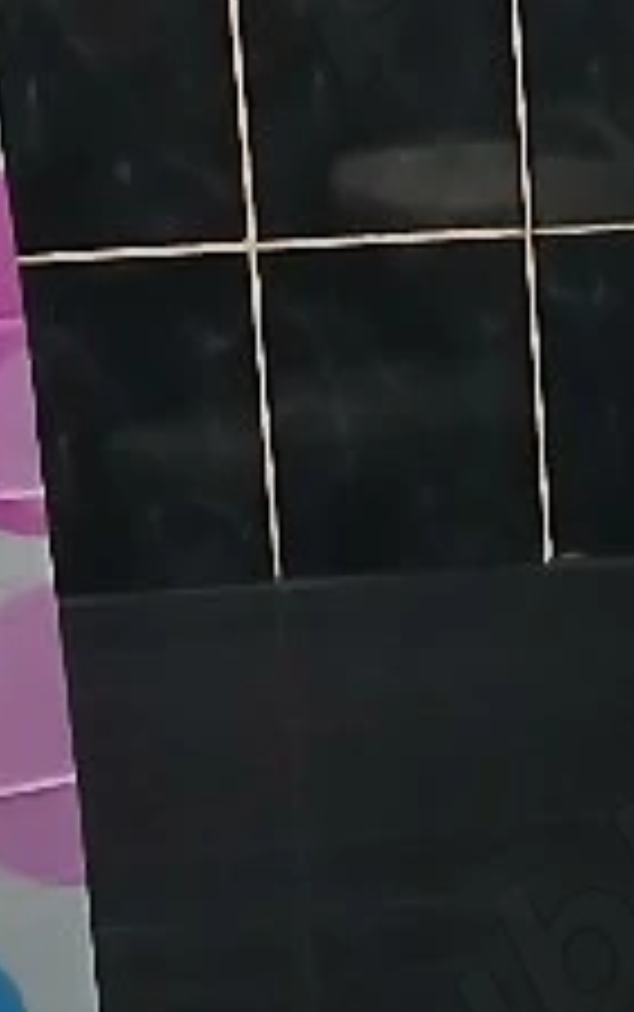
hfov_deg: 7.9
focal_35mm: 163
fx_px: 4498
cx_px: 1048
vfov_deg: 12.7
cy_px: 1019
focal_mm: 3.98
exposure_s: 1/20
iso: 400
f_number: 1.8
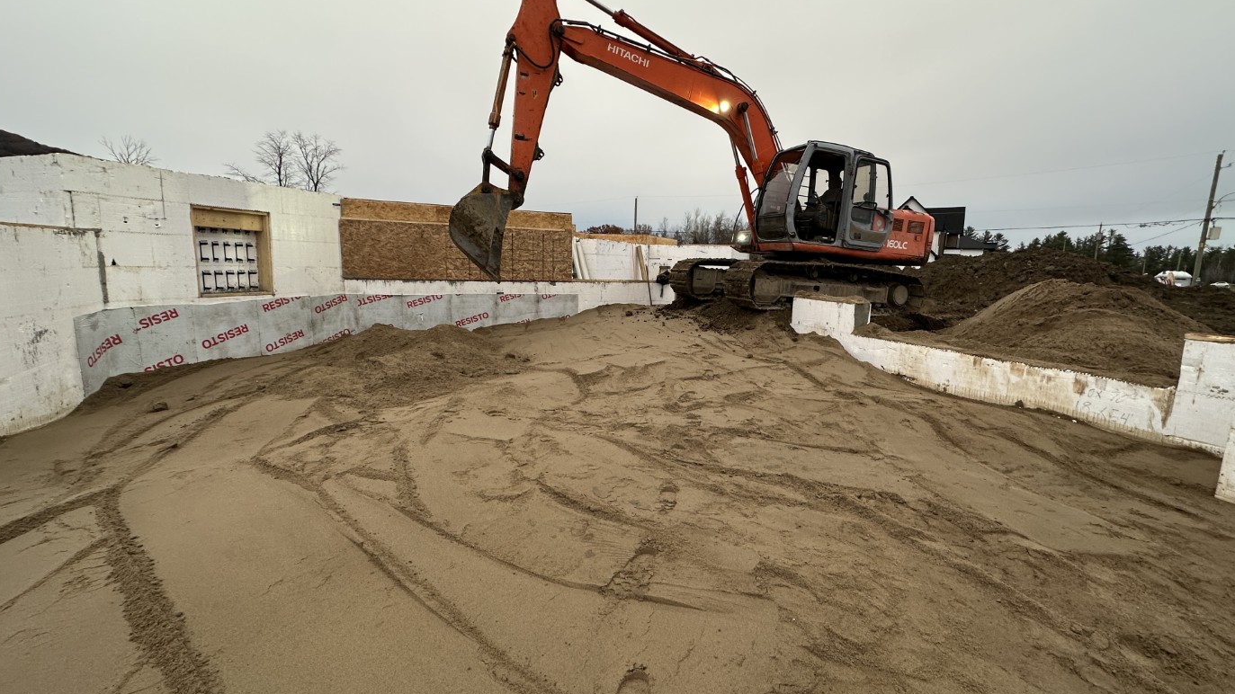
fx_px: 524
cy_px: 335
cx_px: 640
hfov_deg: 99.3
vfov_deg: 67.0
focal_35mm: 16
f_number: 2.2
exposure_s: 1/99
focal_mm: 2.22
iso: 100
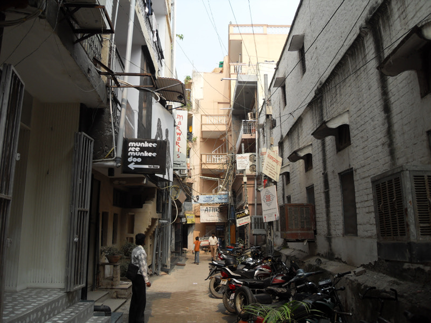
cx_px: 216
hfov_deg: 63.4
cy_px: 162
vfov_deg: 49.7
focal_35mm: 28
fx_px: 349
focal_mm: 6
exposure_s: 1/90
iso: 80
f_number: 7.1
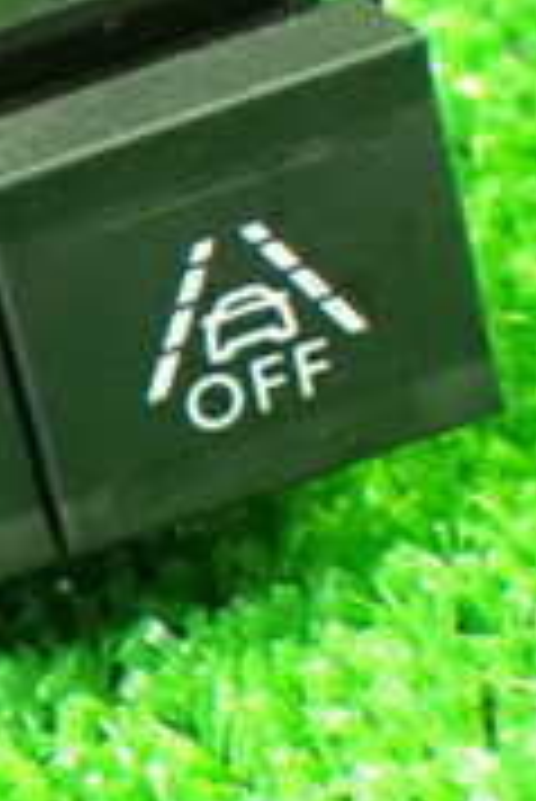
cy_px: 464
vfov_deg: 13.3
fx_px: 3432
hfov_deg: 8.2
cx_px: -743
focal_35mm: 154
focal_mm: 7.84
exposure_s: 1/15
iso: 1600
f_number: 2.9
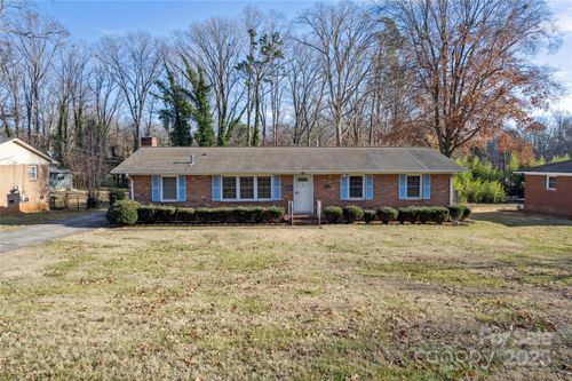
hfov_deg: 78.6
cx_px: 286
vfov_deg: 57.2
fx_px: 349
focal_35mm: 22
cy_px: 190
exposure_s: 1/125
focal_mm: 8.4
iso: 100
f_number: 2.8
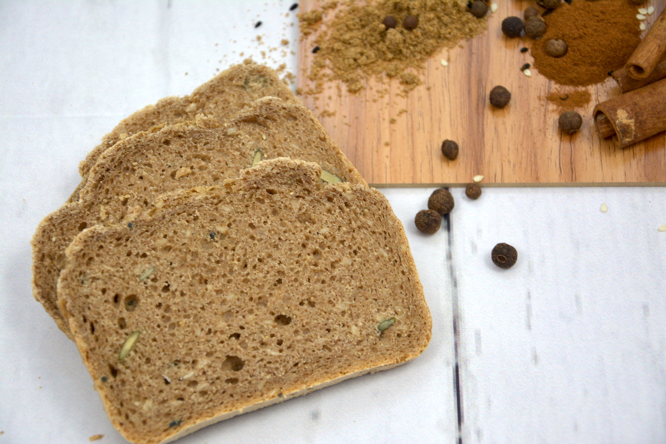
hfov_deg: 19.4
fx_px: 1943
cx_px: 333
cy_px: 222
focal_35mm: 105
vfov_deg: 13.1
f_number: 5.3
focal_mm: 70
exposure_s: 1/30
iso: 400
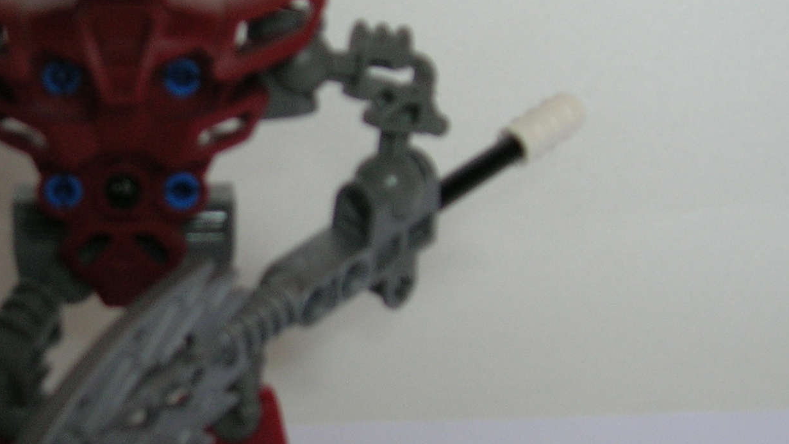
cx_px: 140
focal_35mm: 78
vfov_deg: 15.5
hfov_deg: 26.6
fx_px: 1632
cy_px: 191
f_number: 2.9
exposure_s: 1/29.4
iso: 64
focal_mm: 5.7
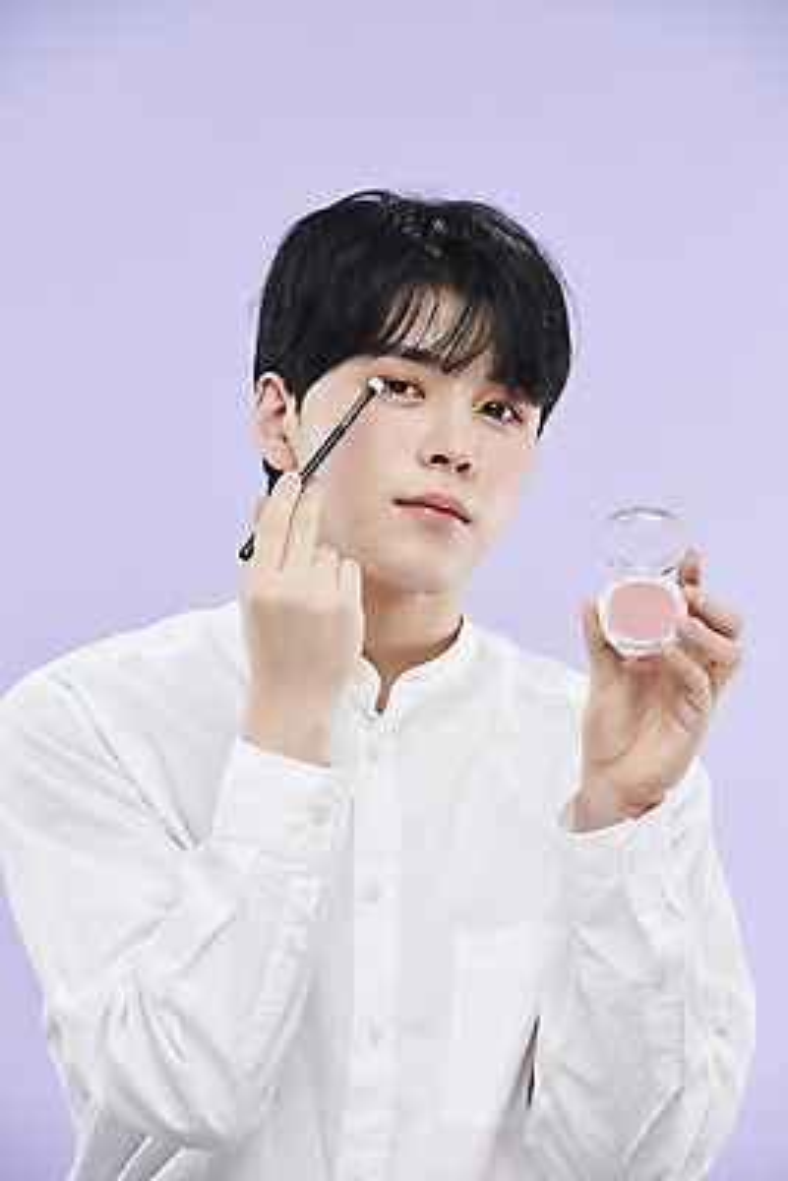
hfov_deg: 8.6
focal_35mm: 160
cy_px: 590
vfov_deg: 12.8
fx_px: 5248
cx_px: 394
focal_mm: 160
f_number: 8
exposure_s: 1/125
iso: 31
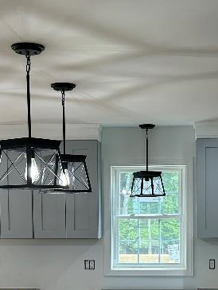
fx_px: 613
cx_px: 134
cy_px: 247
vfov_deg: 26.0
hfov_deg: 20.1
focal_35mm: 73
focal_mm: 5.7
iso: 80
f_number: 1.5
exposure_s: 1/120
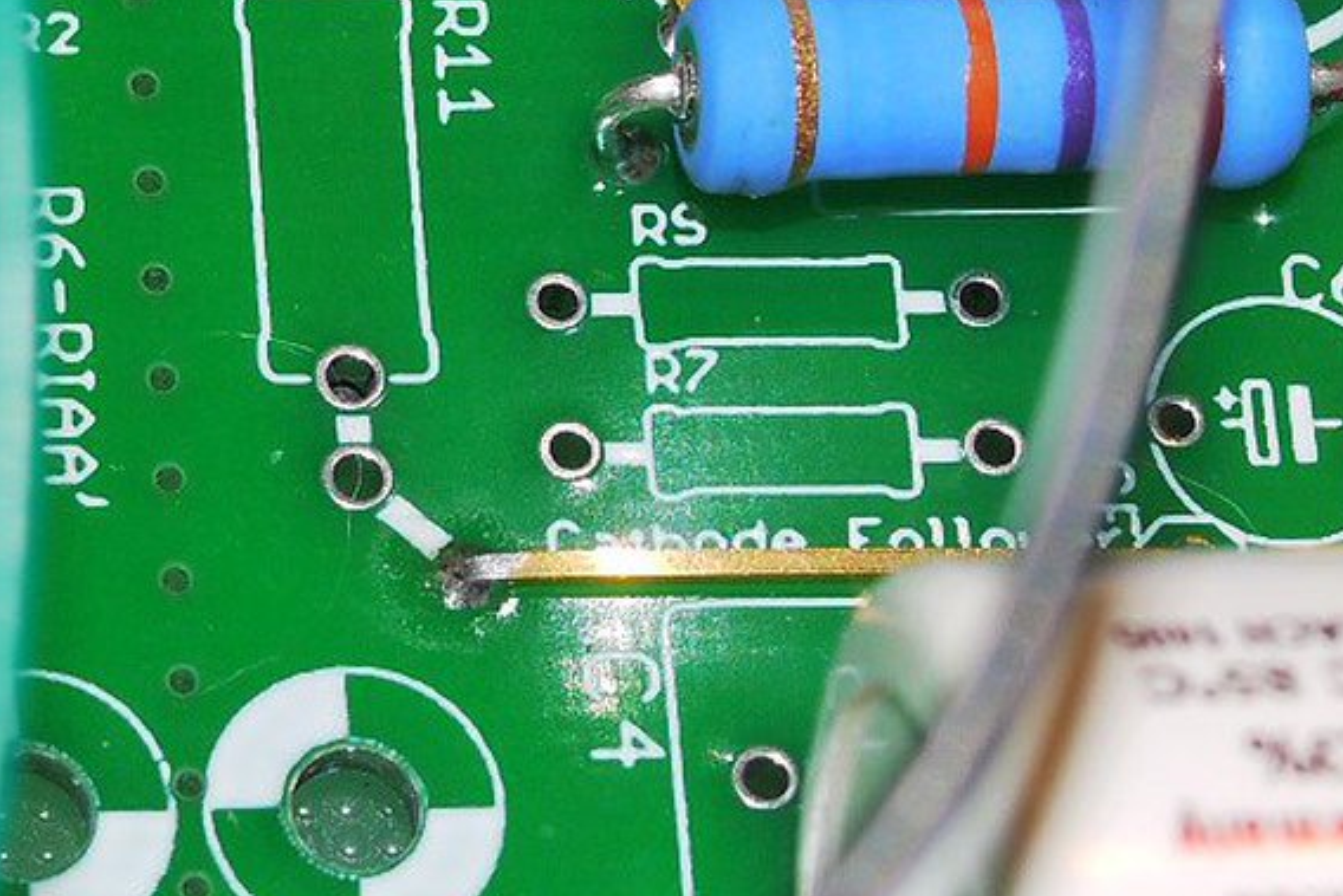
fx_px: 9179
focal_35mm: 246
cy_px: 35
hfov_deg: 8.3
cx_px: 106
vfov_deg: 5.6
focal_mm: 28
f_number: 7.1
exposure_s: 1/50
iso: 160
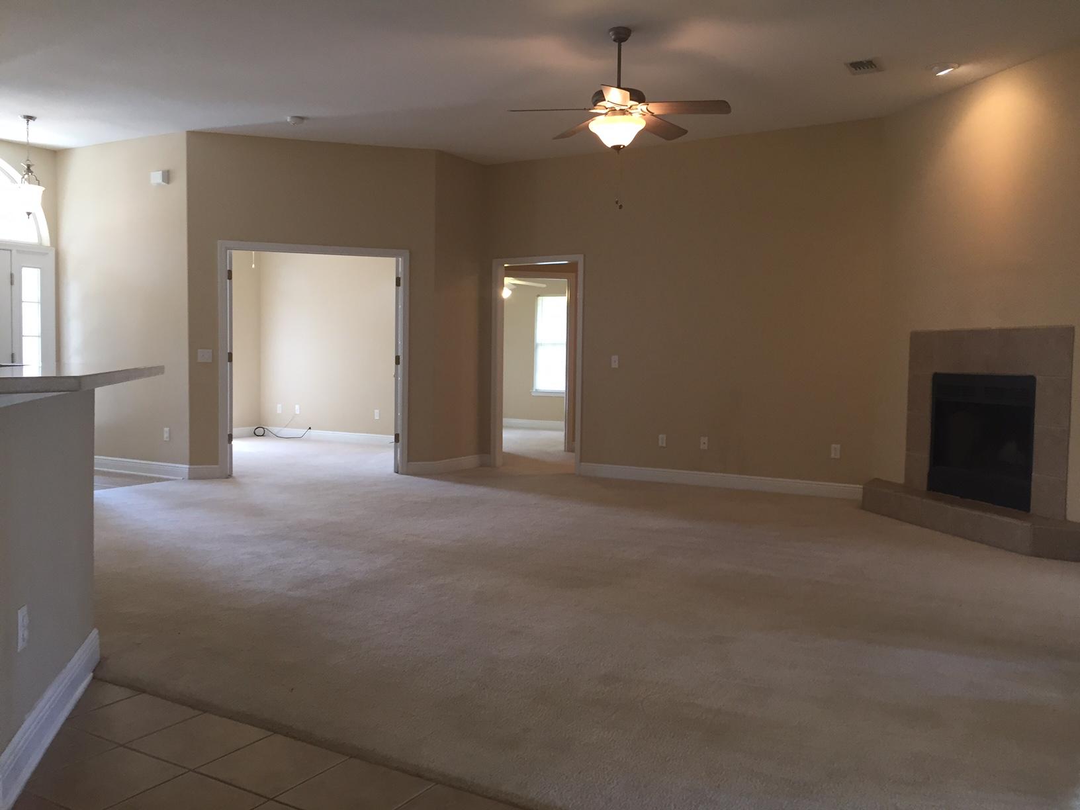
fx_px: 905
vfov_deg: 48.2
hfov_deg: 61.7
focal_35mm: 29
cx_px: 540
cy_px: 405
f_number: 2.2
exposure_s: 1/33
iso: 50
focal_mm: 4.15
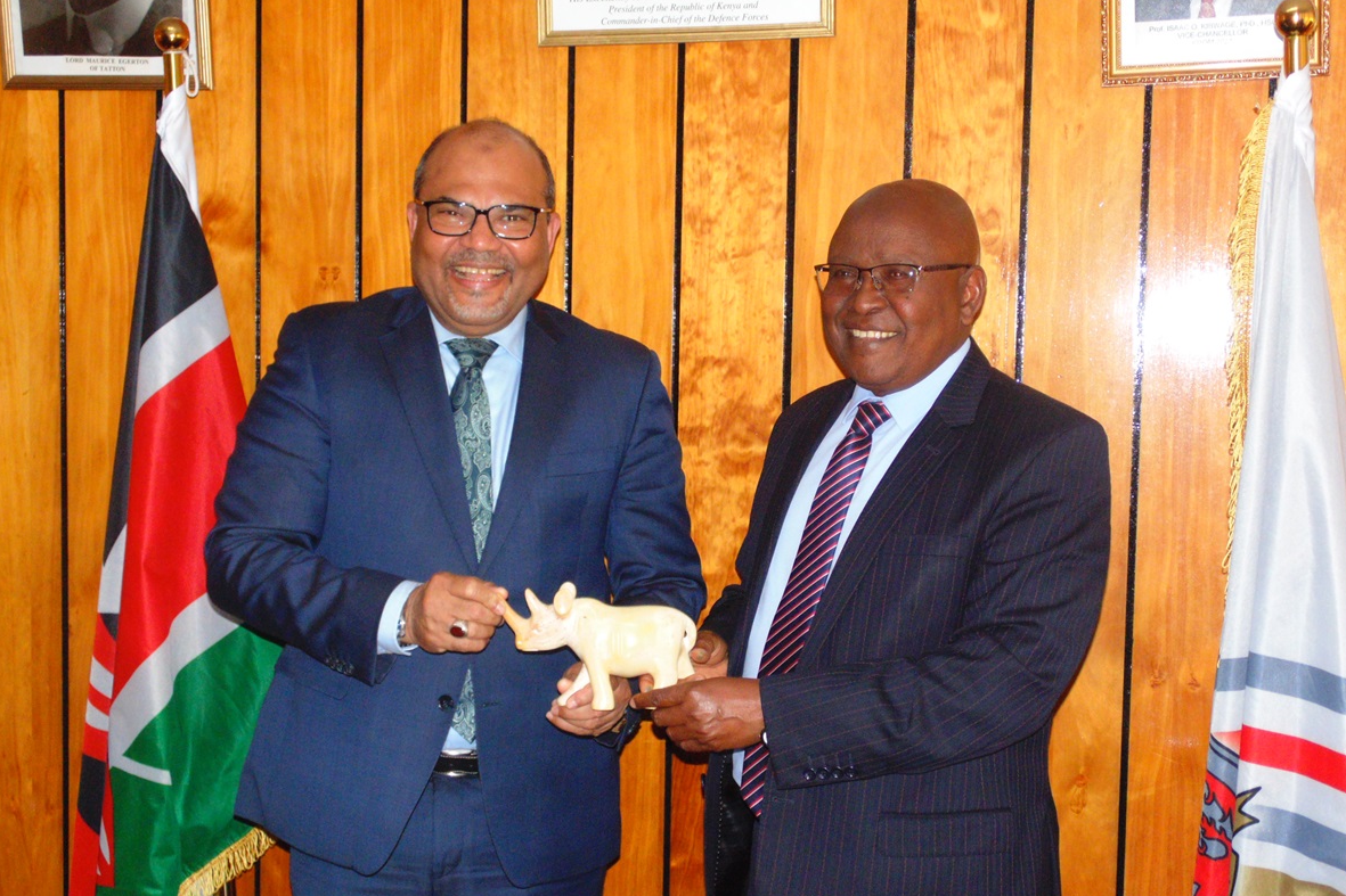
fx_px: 2093
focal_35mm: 56
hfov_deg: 35.6
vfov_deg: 24.2
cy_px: 493
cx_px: 679
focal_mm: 9.5
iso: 400
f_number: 3.9
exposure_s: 1/60
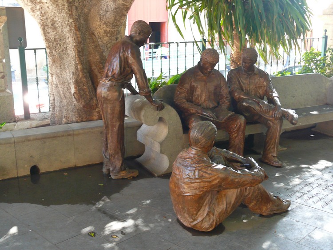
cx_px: 166
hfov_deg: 43.9
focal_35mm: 43
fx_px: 414
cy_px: 125
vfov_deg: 33.6
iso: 200
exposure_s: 1/13
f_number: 2.8
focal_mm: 9
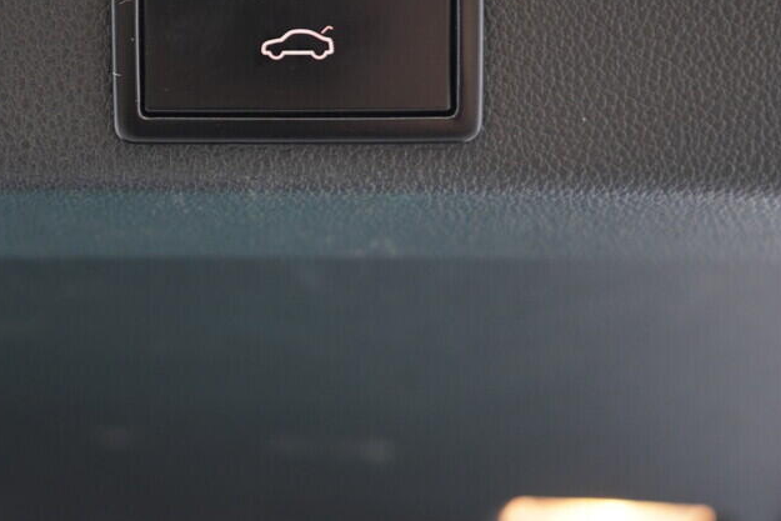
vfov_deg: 22.8
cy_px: 142
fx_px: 1280
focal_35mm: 59
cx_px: 305
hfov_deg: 33.8
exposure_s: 1/40
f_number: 2.8
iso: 250
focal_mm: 24
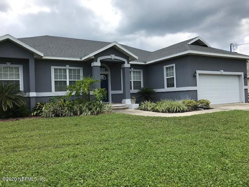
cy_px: 94
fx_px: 201
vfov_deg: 49.7
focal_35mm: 28
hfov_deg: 63.4
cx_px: 124
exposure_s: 1/1773
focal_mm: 3.99
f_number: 1.8
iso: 20
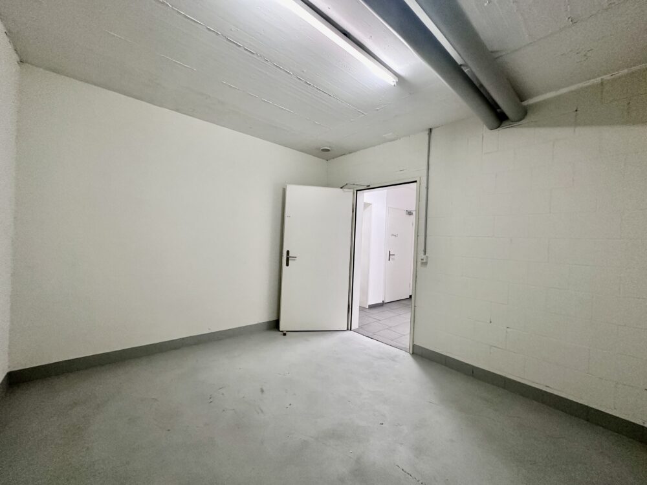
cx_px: 324
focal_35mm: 14
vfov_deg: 85.7
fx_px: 262
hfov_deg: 102.1
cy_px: 242
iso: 200
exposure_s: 1/100
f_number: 2.2
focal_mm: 2.22
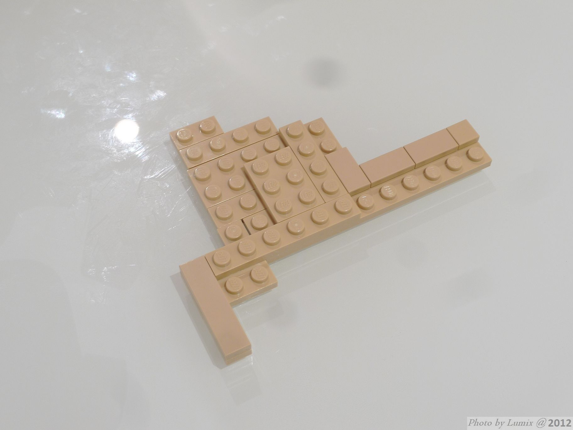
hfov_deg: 36.8
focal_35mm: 52
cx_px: 286
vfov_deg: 28.0
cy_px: 215
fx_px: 861
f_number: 4.5
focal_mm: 11.1
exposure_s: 1/1.6
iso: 80
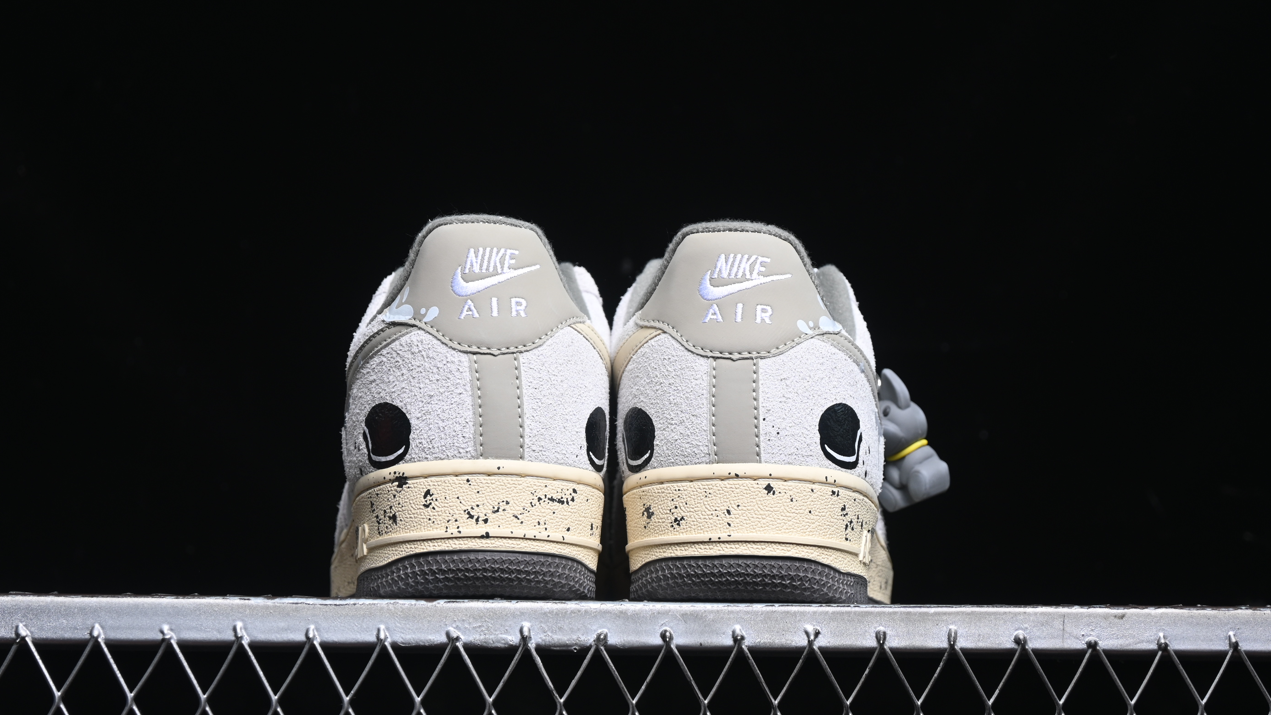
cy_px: 334
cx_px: 635
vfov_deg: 15.3
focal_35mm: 79
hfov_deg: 26.9
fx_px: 2662
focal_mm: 50
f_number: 6.3
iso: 160
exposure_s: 1/60
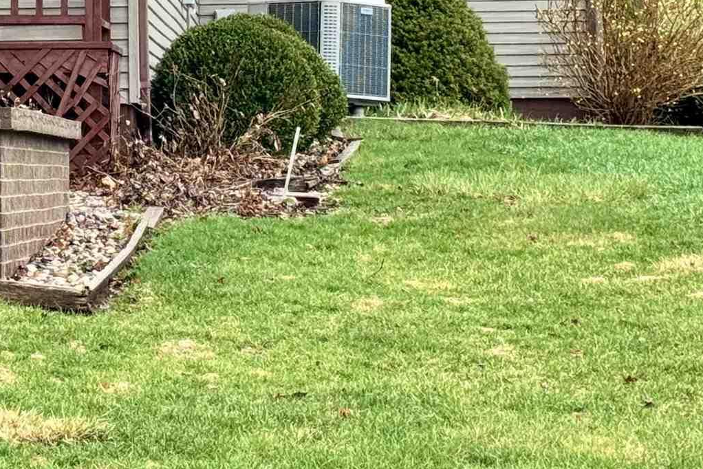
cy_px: -14
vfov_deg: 9.1
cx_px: -222
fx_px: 2930
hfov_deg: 13.2
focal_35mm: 150
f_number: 1.78
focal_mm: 6.76
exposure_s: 1/514
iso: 64
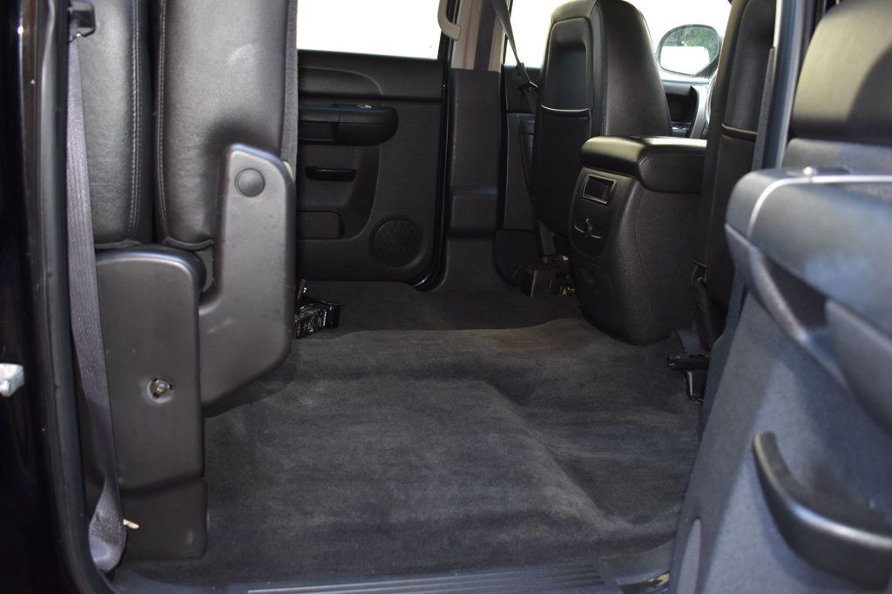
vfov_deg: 39.9
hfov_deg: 57.2
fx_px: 817
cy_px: 297
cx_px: 446
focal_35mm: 33
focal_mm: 22
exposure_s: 1/100
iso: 800
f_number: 5
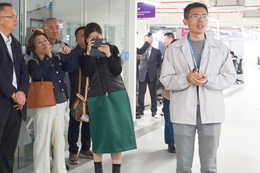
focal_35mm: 38
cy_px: 72
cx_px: 69
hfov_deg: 48.9
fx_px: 275
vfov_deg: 35.0
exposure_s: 1/30
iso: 500
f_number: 2.4
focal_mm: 8.8
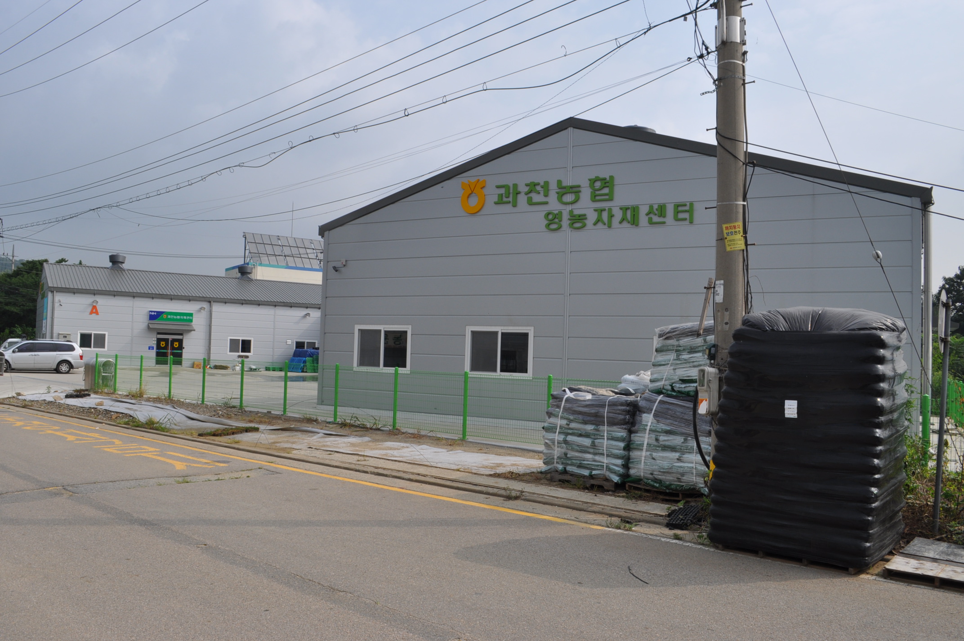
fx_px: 722
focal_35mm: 27
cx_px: 482
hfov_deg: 67.4
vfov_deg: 47.8
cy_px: 320
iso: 200
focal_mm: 18
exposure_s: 1/160
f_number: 13
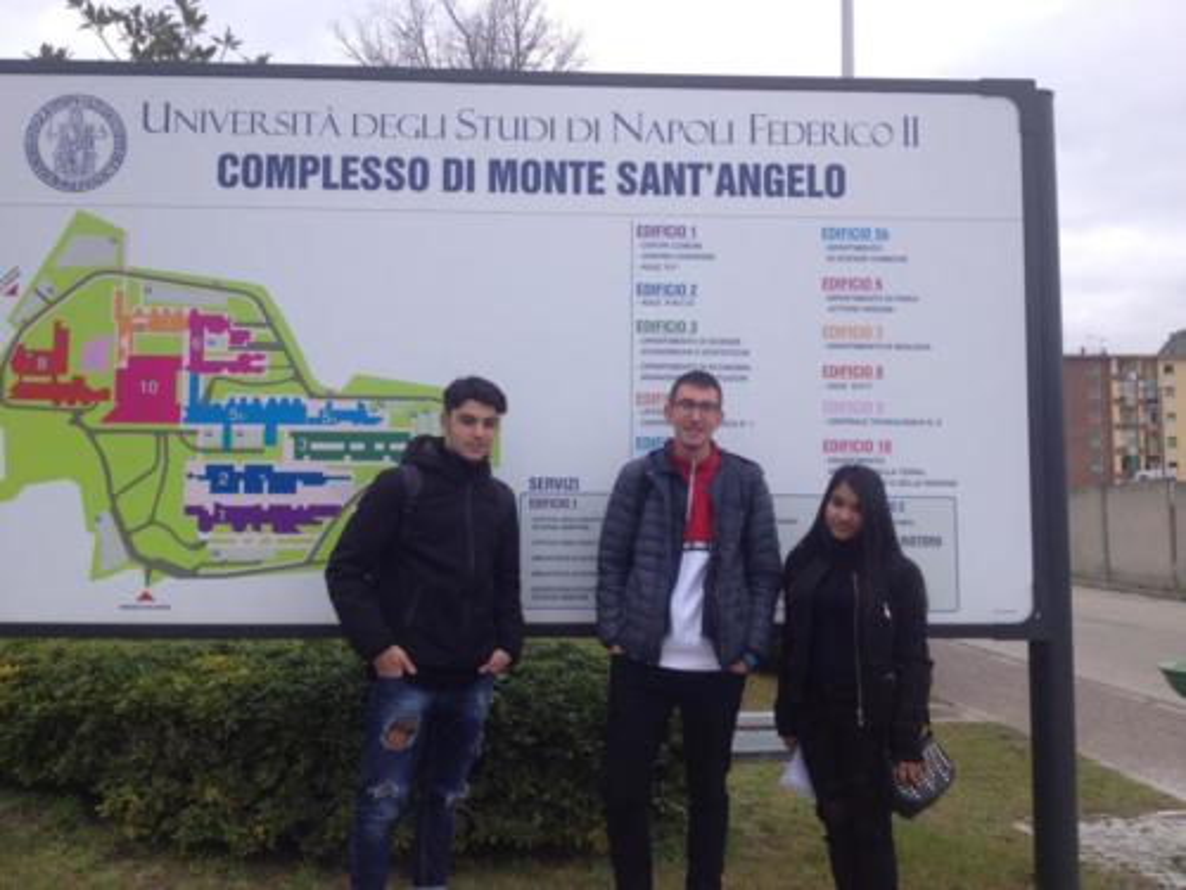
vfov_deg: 40.7
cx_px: 593
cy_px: 445
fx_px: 1199
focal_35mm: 35
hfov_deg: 52.6
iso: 50
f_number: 2.4
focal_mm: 4.28
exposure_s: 1/627
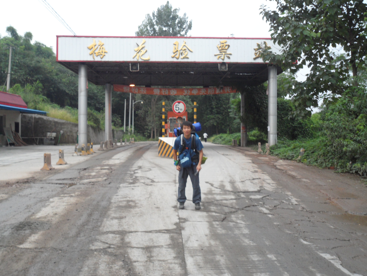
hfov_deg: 51.4
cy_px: 138
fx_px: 382
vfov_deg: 39.7
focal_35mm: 36
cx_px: 184
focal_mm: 6.6
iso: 160
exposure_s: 1/30
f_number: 3.8
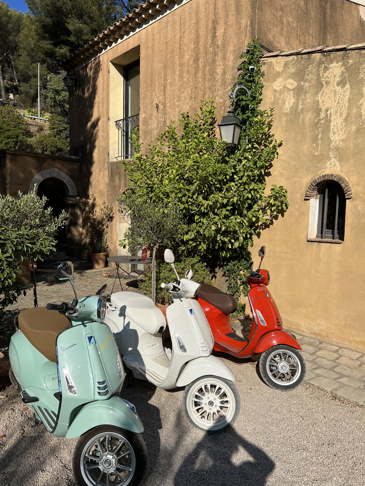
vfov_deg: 67.3
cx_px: 182
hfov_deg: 53.1
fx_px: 366
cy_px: 243
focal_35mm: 26
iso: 50
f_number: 1.5
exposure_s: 1/6993
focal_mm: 5.7
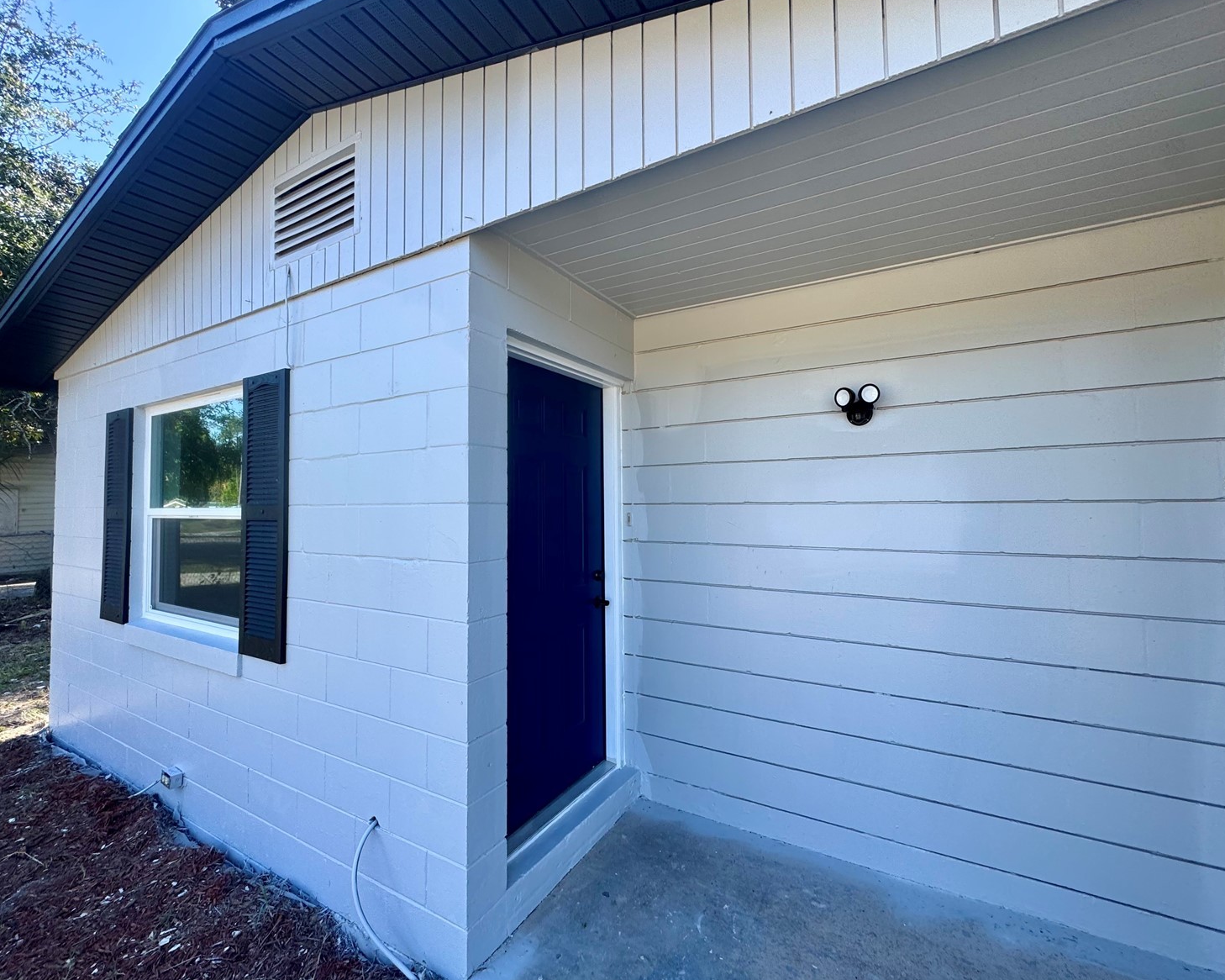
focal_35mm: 15
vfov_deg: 84.0
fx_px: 544
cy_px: 483
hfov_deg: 96.8
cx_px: 631
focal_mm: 2.22
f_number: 2.2
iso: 40
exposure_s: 1/386
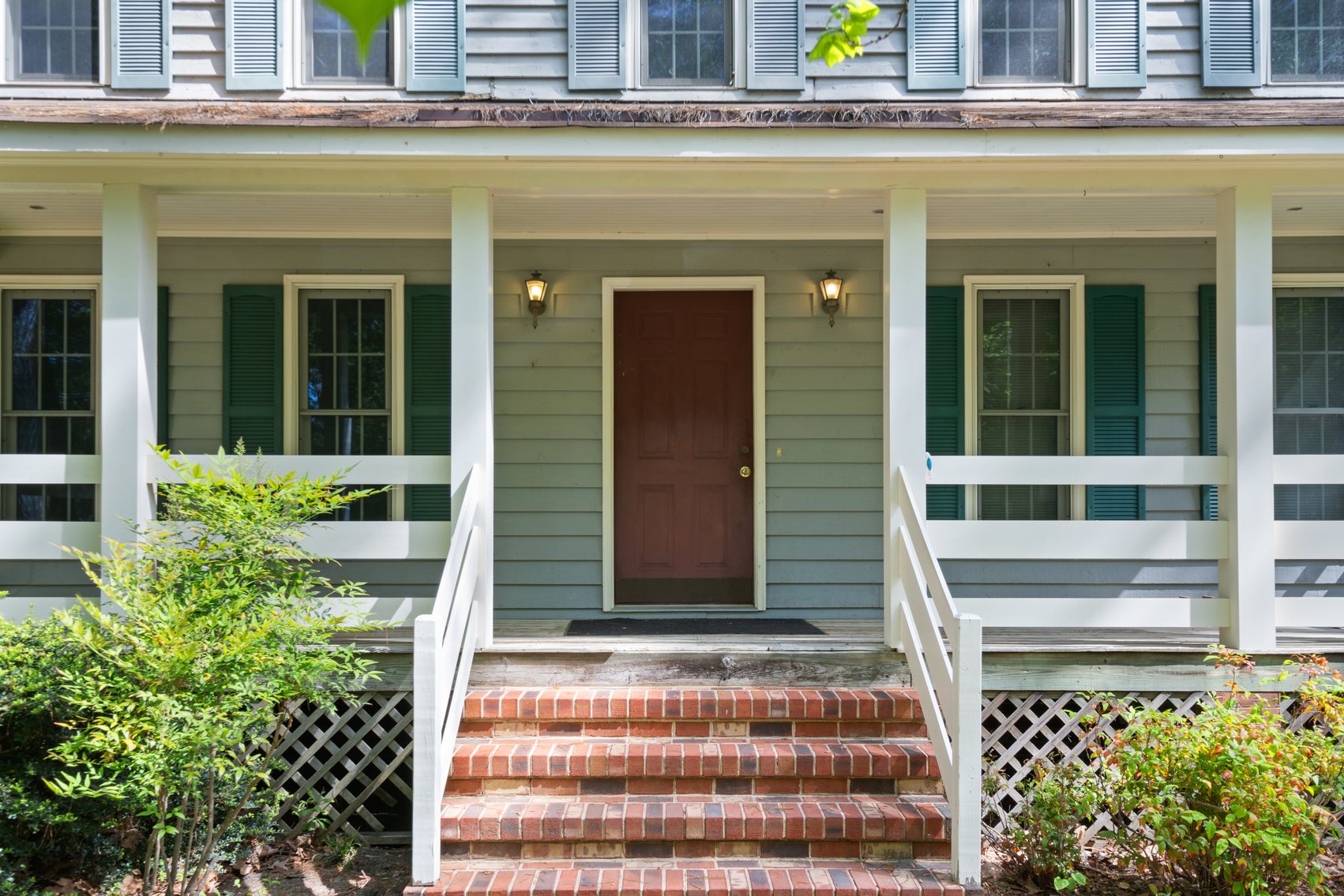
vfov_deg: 47.9
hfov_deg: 67.4
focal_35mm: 27
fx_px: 1008
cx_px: 672
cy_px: 448
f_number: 8
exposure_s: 1/13
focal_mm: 18
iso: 100
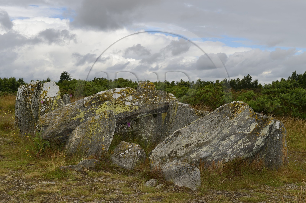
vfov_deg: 28.0
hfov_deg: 41.1
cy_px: 102
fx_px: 408
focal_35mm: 48
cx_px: 153
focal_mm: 48
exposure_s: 1/250
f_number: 9
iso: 100
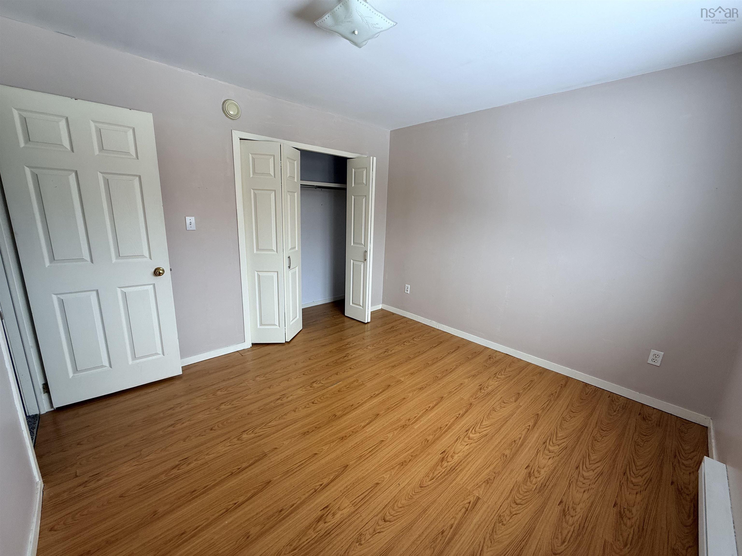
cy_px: 278
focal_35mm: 14
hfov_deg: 102.1
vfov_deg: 85.7
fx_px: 300
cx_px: 371
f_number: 2.2
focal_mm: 2.22
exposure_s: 1/99
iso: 80
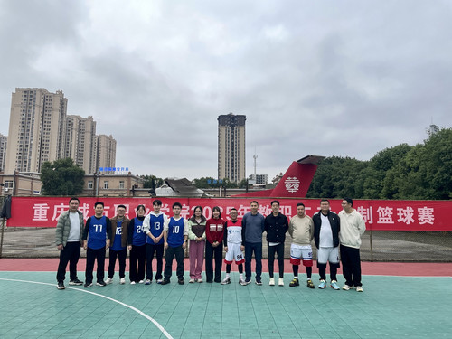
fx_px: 339
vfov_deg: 53.1
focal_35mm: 26
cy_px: 170
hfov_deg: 67.3
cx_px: 226
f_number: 1.6
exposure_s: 1/399
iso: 32
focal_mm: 4.2
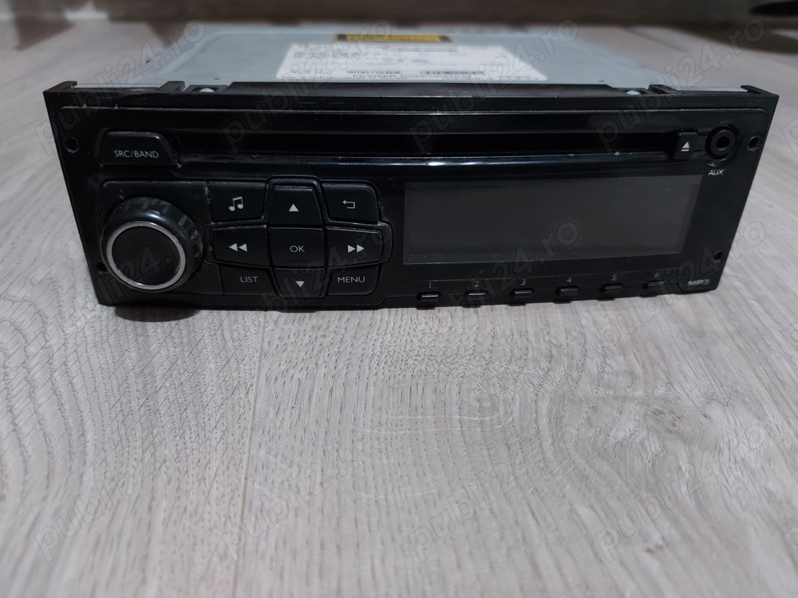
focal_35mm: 24
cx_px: 399
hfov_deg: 71.6
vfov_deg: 56.8
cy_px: 299
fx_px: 553
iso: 500
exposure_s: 1/20
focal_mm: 5.23
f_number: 1.8
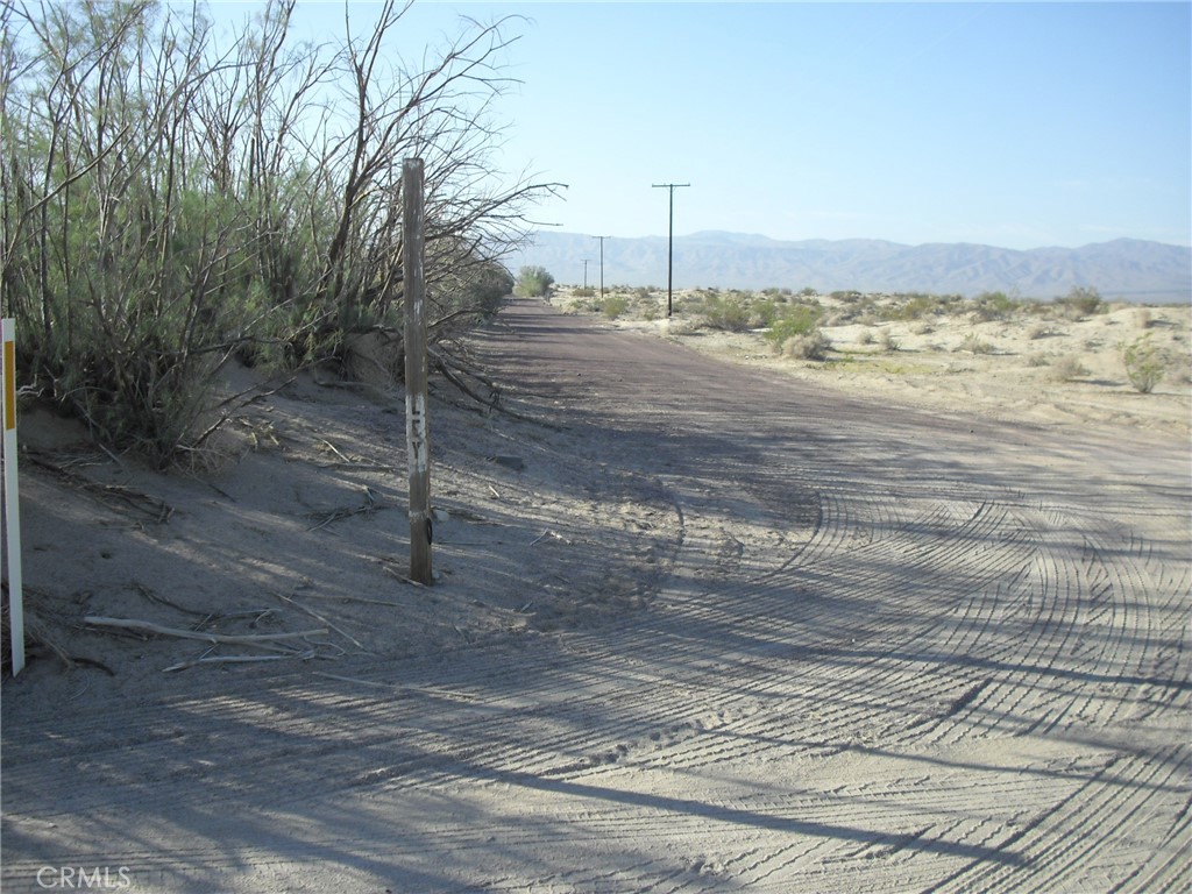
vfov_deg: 37.7
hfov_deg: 49.0
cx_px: 596
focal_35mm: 38
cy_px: 447
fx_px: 1309
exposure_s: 1/125
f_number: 8
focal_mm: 6.2
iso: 100
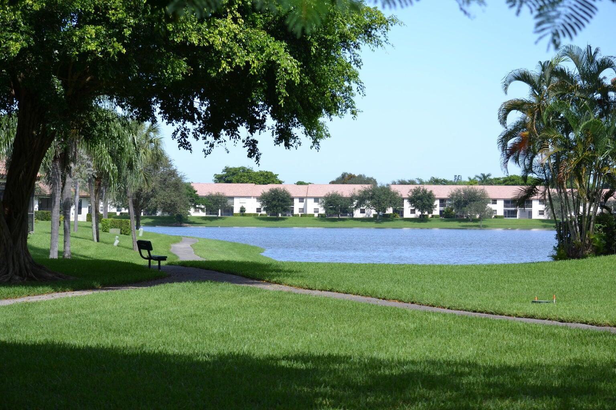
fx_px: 1745
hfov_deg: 20.0
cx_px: 308
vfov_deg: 13.4
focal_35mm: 102
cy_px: 205
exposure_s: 1/320
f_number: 5
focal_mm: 68
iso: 100
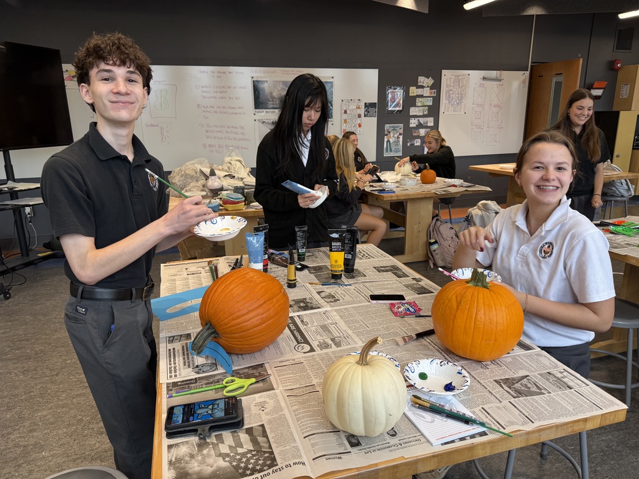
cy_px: 240
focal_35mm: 24
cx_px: 320
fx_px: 443
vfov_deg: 56.8
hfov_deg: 71.6
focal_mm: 6.76
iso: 80
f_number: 1.78
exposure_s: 1/120
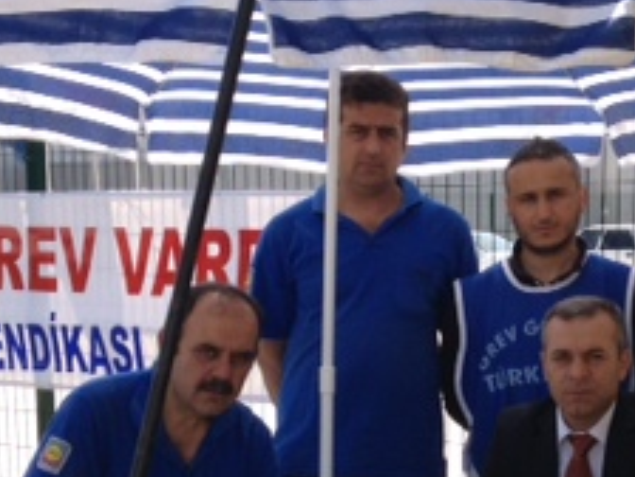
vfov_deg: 14.5
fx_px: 1834
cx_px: 510
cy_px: 505
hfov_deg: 19.4
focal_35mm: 100
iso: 64
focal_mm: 4.28
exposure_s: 1/849
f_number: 2.4
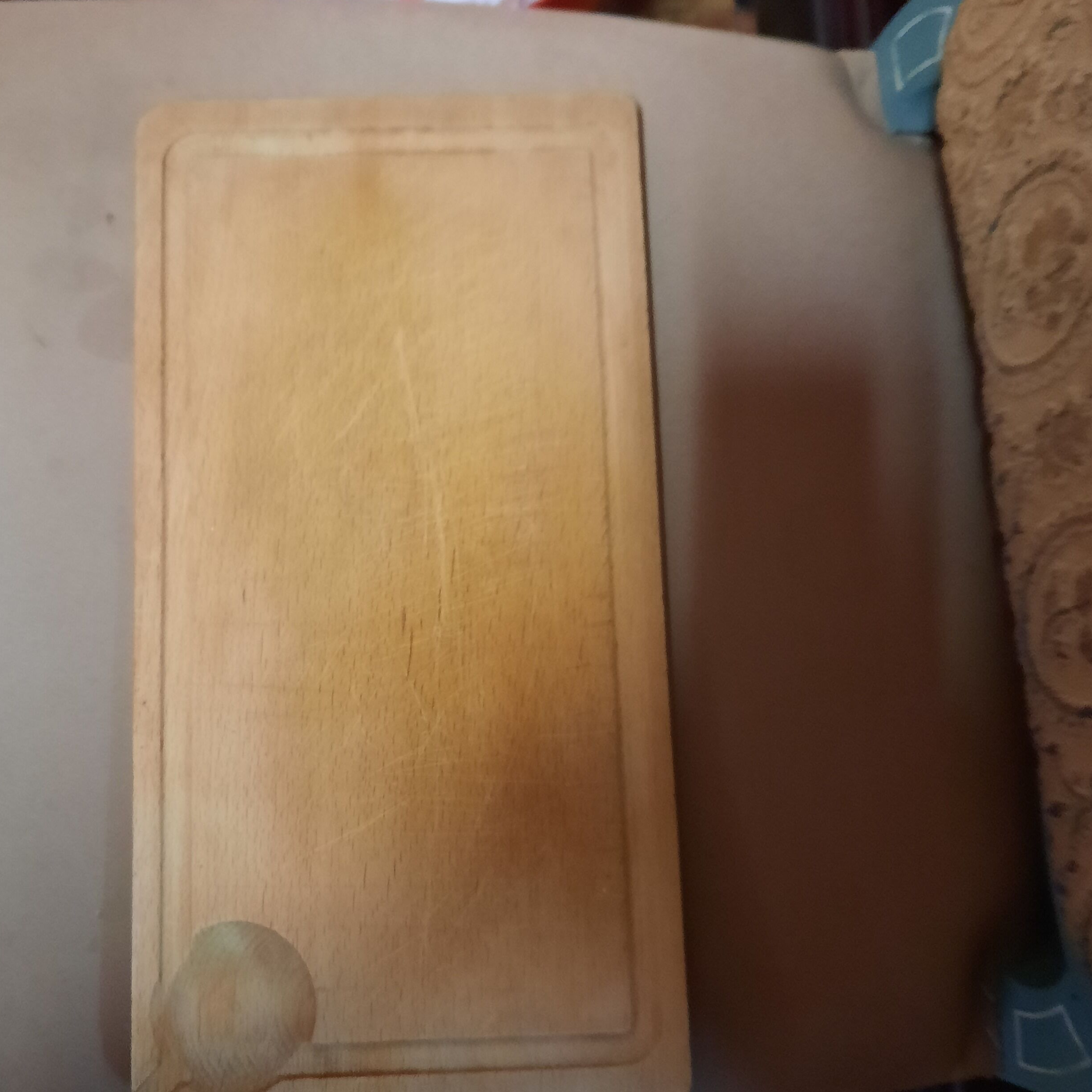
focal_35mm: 36
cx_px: 436
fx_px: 1285
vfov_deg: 45.8
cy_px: 651
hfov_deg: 45.8
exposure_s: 1/25
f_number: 2
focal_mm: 4.6
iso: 640
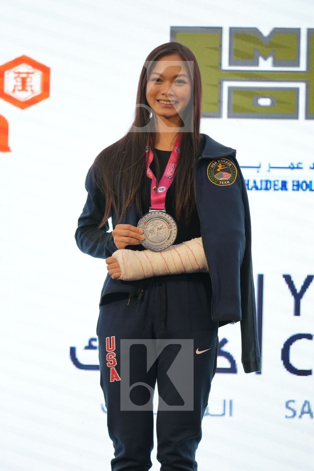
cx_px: 157
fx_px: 3925
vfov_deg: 6.9
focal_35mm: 300
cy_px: 236
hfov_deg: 4.6
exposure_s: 1/250
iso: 500
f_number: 2.8
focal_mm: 200
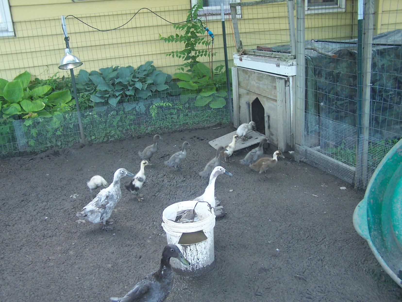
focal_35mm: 38
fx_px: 441
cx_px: 201
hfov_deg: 49.0
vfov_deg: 37.7
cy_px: 151
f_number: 2.8
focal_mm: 6.3
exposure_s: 1/30
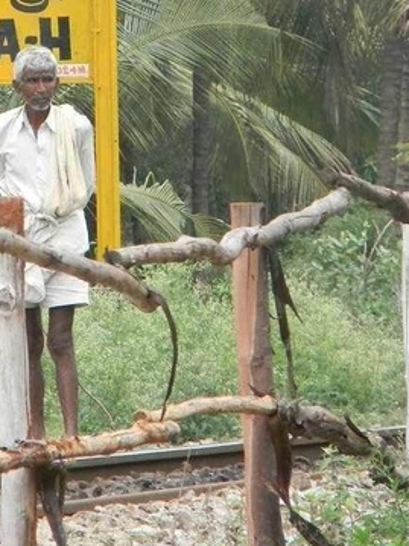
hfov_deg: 2.4
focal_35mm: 620
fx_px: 9773
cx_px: -85
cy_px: 106
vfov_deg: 3.2
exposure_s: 1/438
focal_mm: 50.4
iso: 200
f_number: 5.4
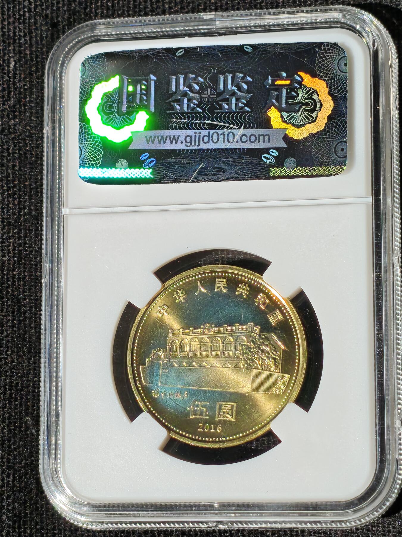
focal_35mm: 111
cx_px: 201
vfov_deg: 17.7
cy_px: 268
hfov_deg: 13.3
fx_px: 1719
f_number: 1.5
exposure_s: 1/4306
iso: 50
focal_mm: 4.94
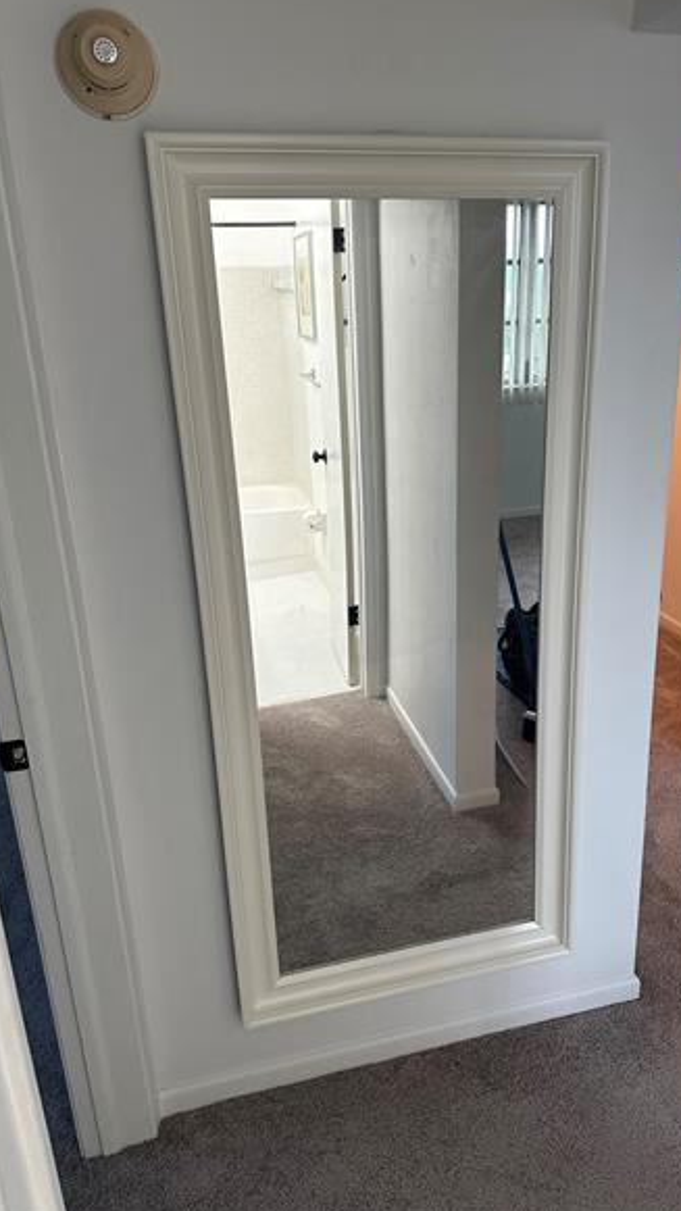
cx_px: 412
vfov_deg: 69.8
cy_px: 596
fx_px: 866
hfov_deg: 42.7
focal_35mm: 27
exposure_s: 1/60
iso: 160
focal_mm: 6.86
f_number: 1.78
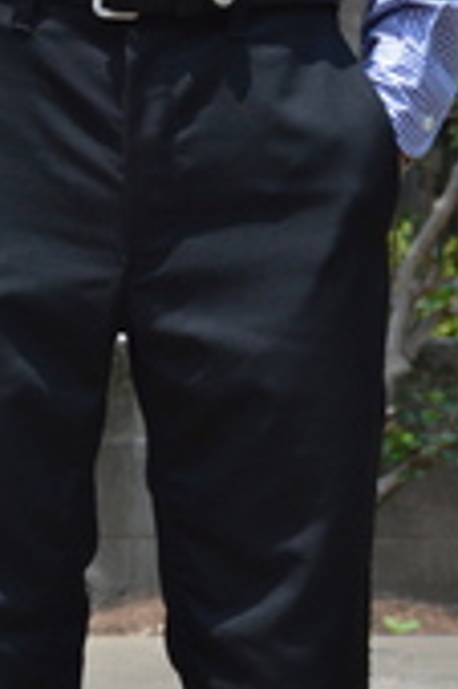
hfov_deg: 3.8
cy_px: 142
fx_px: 6983
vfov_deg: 5.6
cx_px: 69
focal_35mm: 365
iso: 100
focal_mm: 55
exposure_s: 1/200
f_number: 7.1
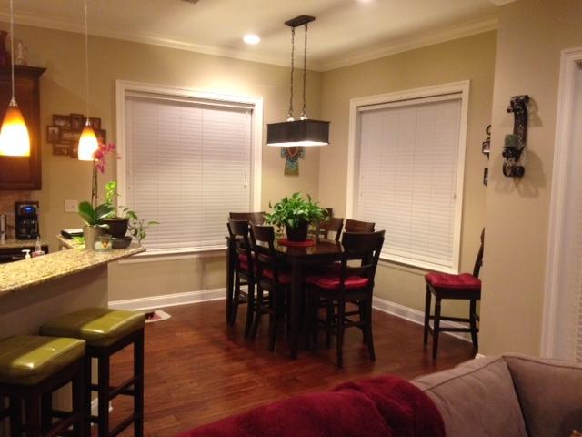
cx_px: 291
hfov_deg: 55.4
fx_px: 555
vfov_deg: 42.9
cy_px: 218
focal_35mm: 33
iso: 250
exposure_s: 1/20
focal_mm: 4.12
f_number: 2.4
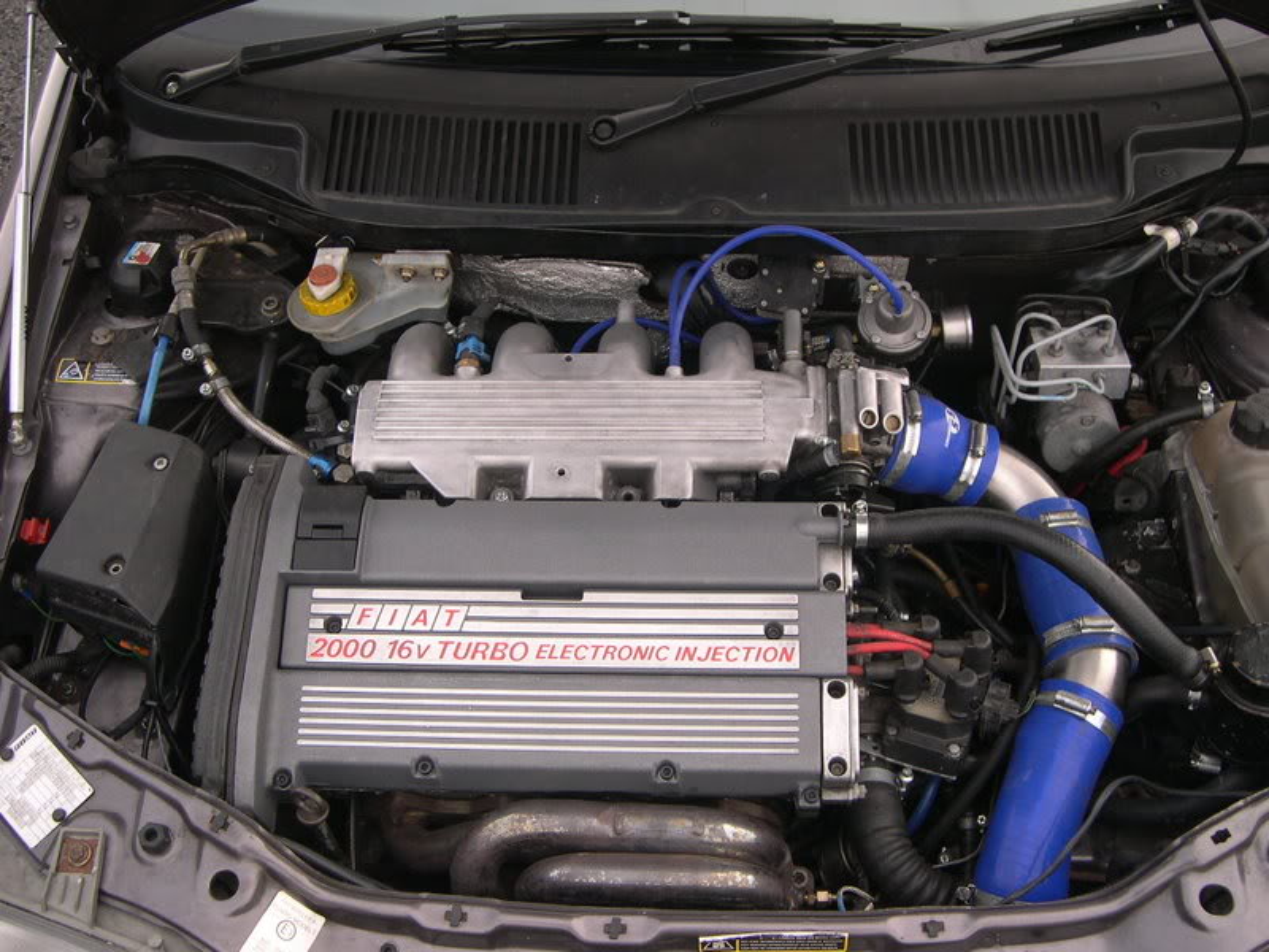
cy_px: 476
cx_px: 634
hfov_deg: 49.0
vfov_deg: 37.7
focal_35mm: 38
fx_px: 1393
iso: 100
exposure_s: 1/209
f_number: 2.8
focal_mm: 8
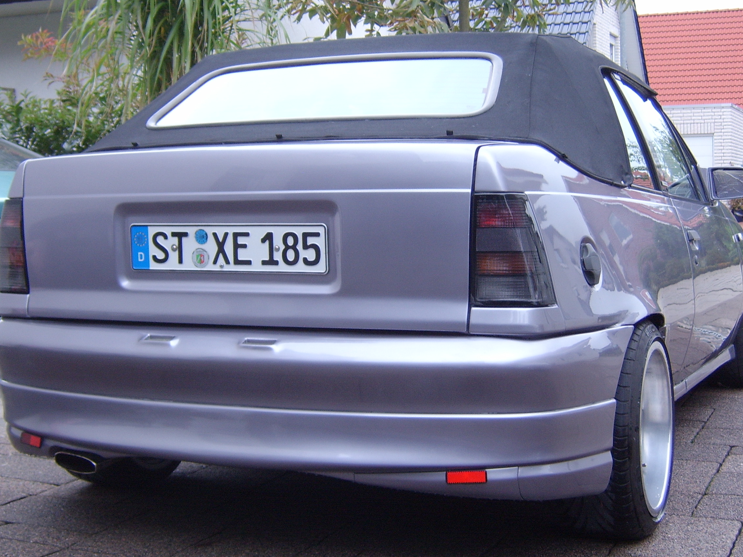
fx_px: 1009
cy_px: 259
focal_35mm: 47
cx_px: 352
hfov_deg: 40.4
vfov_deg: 30.9
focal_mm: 9.86
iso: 100
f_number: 2.7
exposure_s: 1/60
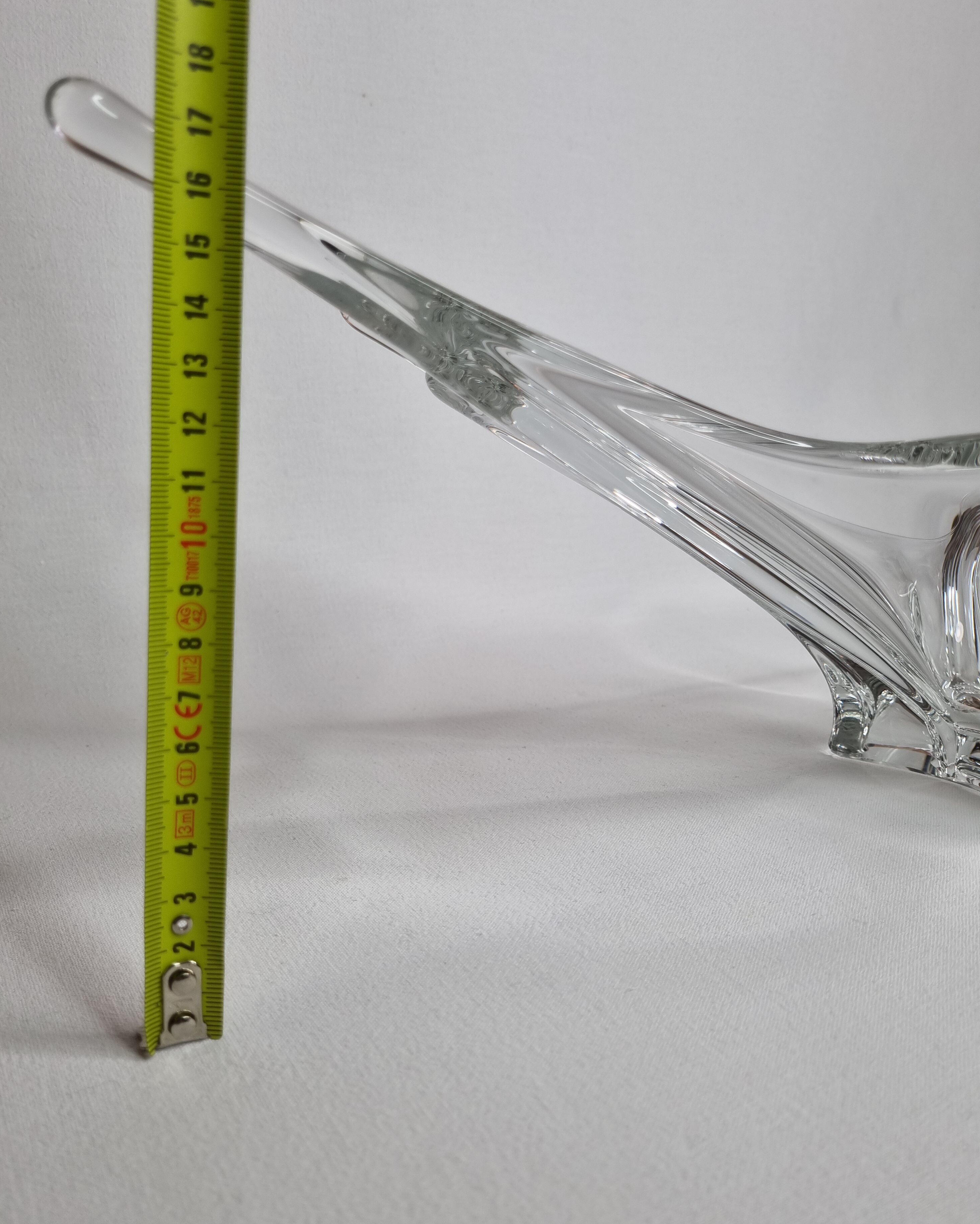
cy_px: 620
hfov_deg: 51.5
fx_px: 1015
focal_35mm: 28
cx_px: 493
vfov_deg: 62.2
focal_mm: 5.4
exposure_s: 1/210
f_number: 1.8
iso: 50
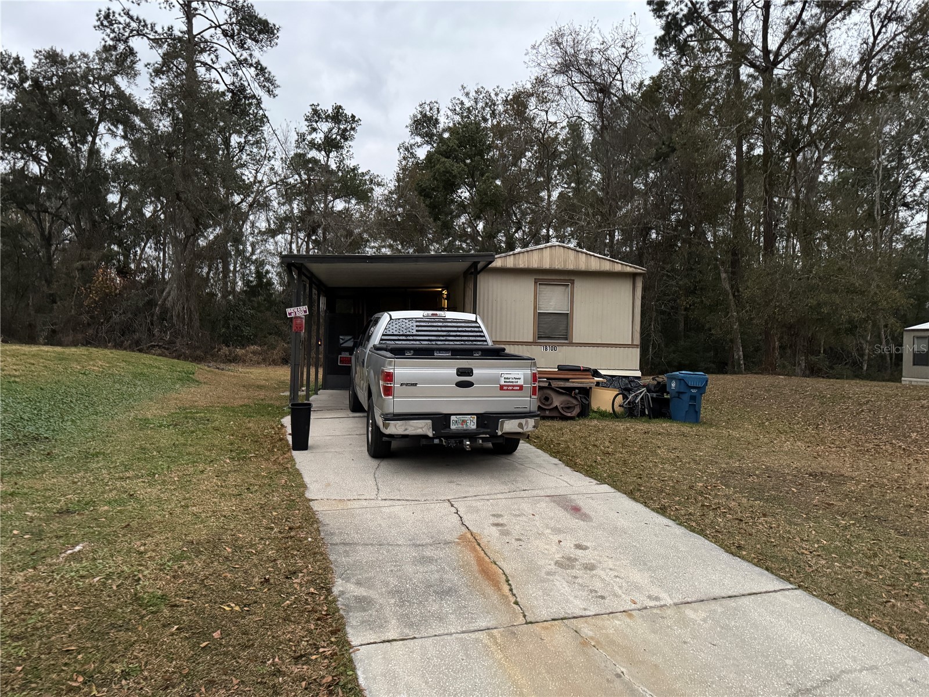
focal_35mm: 24
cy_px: 348
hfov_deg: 71.6
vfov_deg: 56.8
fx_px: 644
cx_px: 464
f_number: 1.78
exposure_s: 1/40
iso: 1000
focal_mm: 6.76
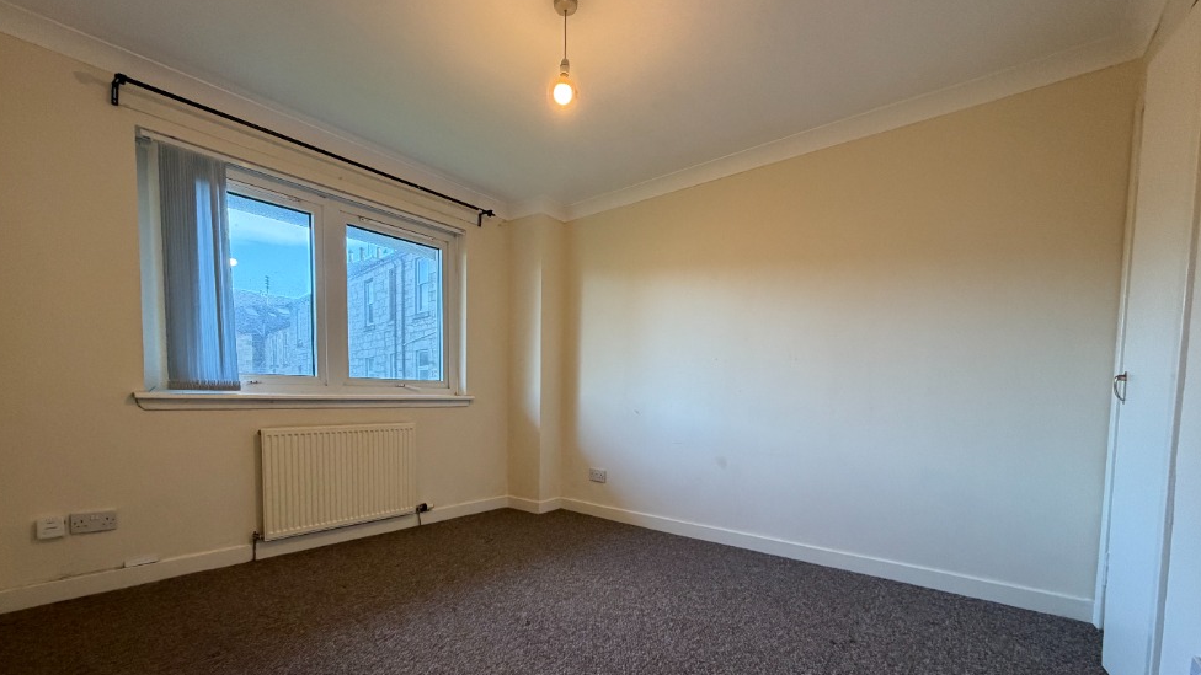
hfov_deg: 99.3
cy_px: 427
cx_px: 573
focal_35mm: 16
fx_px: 510
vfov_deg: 66.0
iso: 320
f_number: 2.2
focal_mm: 2.22
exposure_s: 1/103
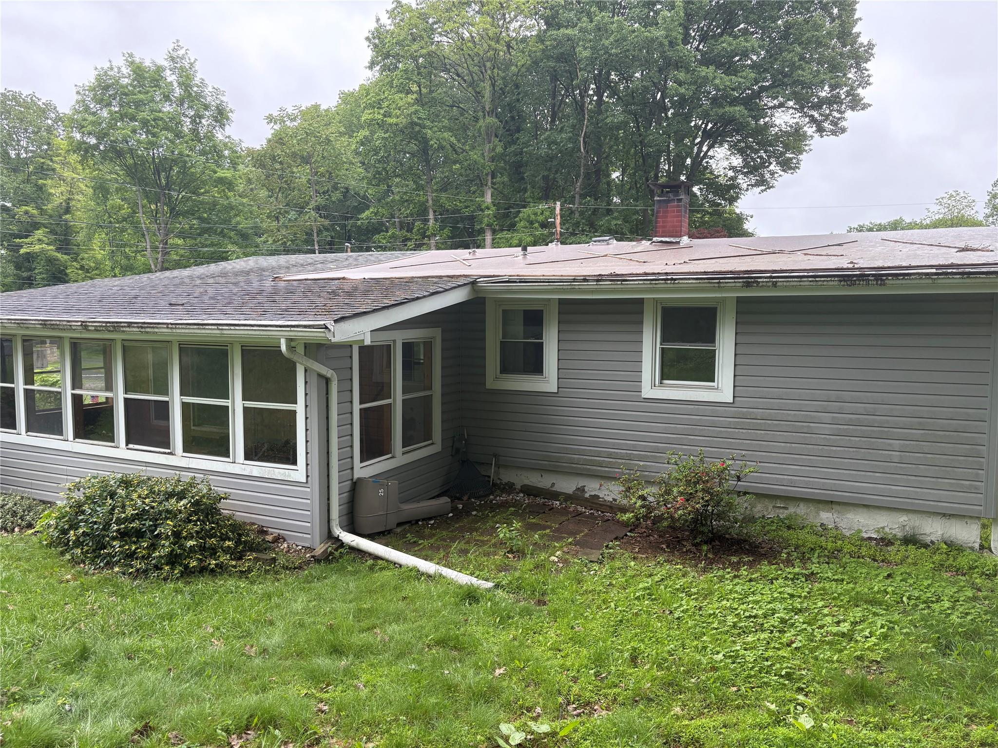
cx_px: 499
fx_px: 750
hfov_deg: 67.3
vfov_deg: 53.1
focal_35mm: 26
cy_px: 374
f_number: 1.6
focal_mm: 5.96
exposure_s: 1/561
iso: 64
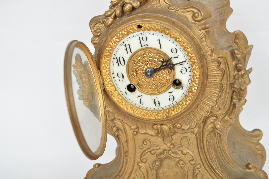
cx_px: 134
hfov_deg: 41.1
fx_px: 358
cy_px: 90
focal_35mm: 48
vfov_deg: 28.0
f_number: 5
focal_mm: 32
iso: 200
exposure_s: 1/160
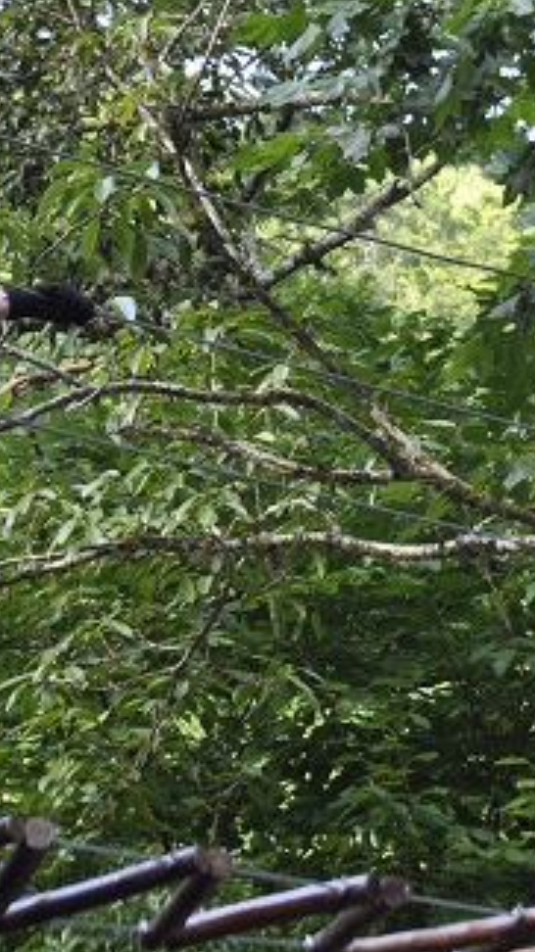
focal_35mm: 192
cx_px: 376
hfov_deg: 6.3
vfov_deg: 11.2
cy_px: 464
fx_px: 4847
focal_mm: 66
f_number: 5.3
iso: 500
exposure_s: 1/125
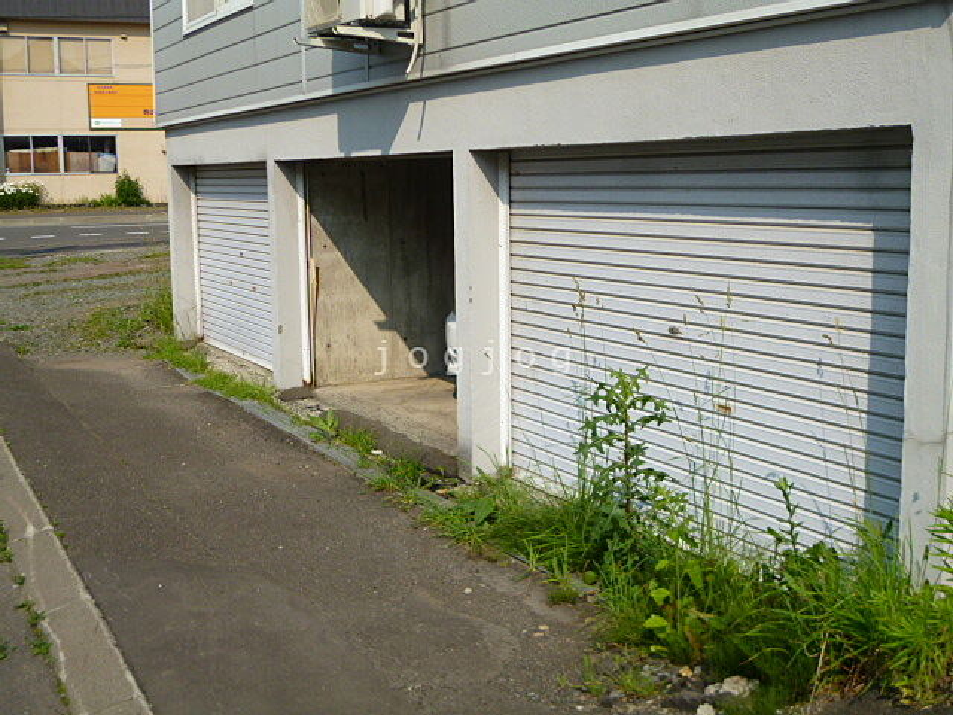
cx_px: 476
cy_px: 358
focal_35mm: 41
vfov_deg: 35.1
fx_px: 1129
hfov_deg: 45.8
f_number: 10
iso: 100
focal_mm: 7.3
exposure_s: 1/160
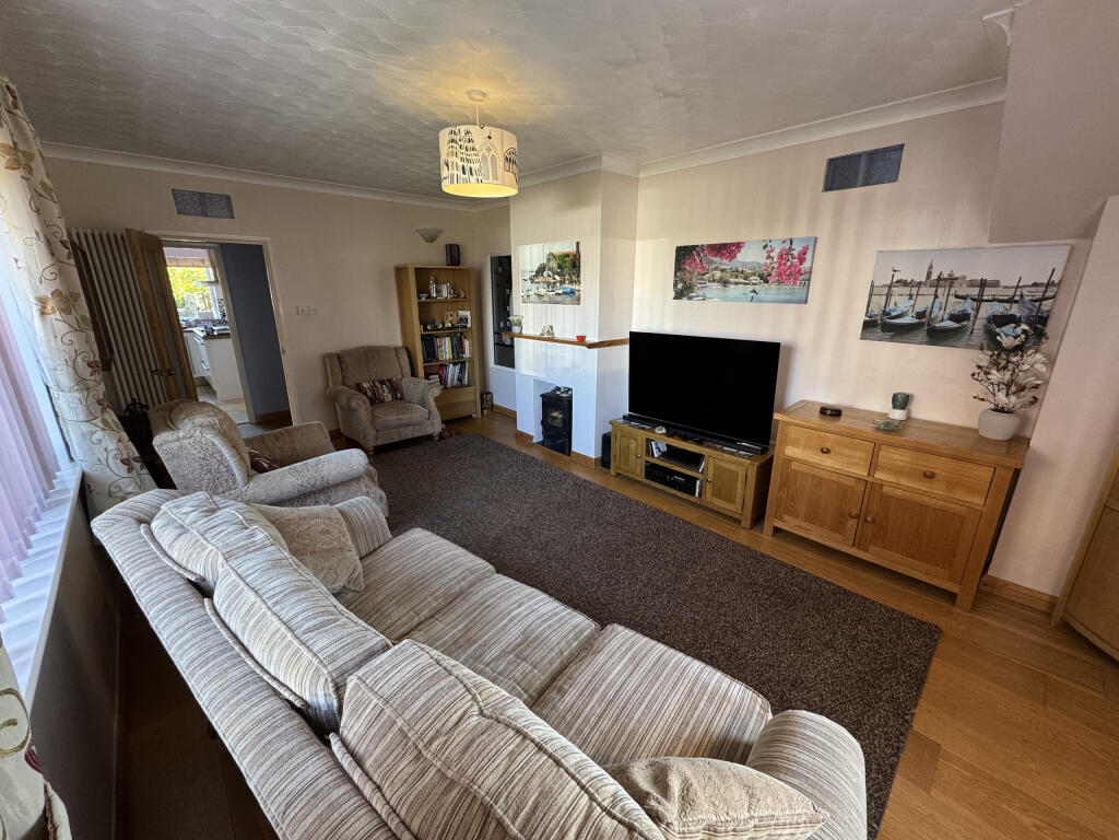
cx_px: 560
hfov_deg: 102.1
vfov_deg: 85.7
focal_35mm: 14
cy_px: 420
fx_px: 453
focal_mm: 2.22
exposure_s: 1/50
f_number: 2.2
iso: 160
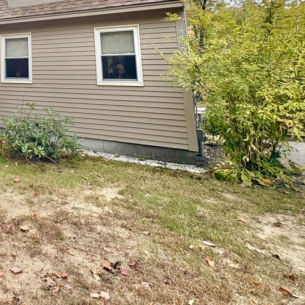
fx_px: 309
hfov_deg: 41.1
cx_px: -37
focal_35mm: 31
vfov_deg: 47.0
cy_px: 27
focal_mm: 2.22
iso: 64
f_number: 2.2
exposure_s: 1/620
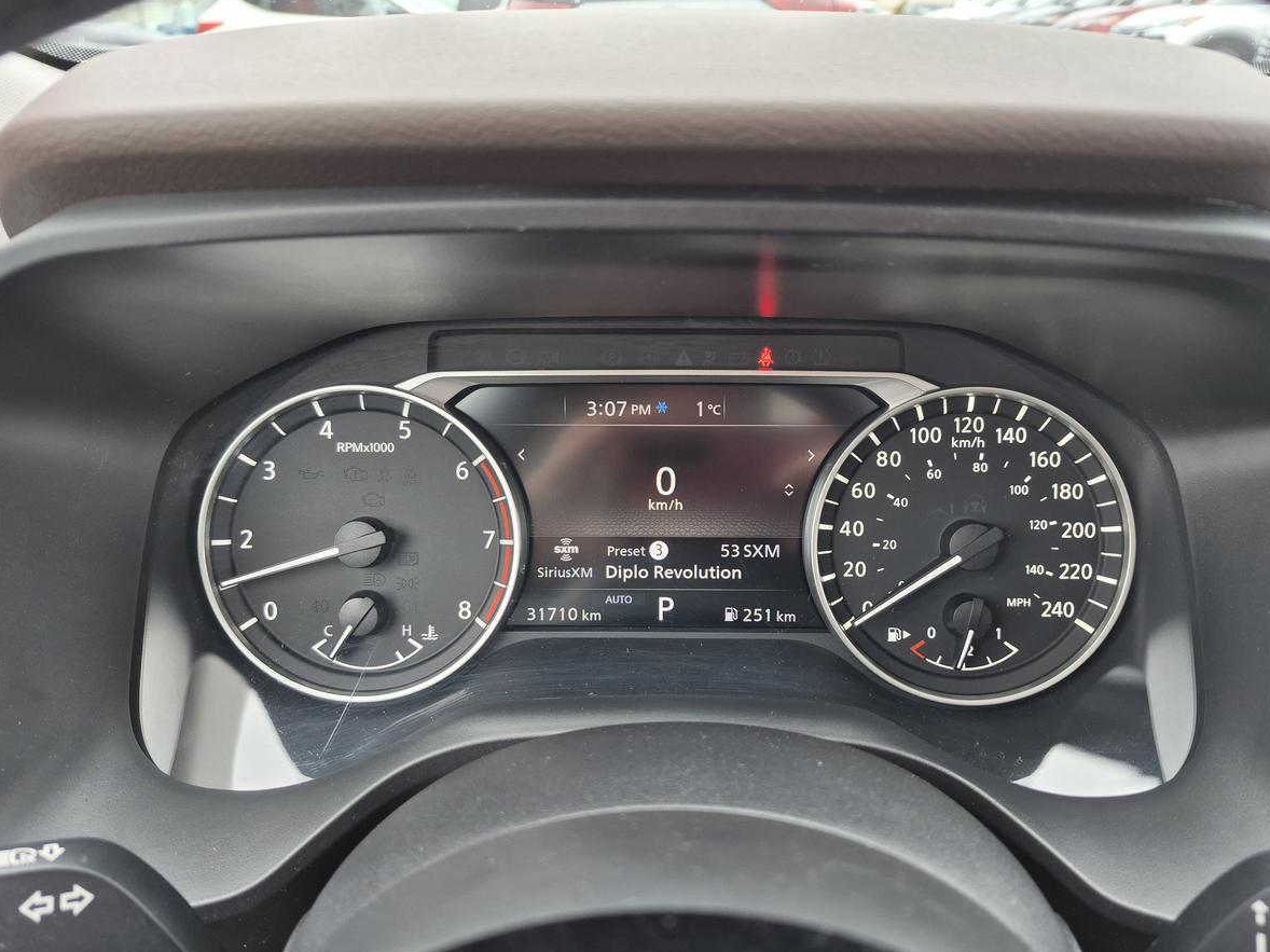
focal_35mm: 25
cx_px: 652
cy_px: 484
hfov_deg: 69.4
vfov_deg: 54.9
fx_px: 917
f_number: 1.8
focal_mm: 5.4
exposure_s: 1/120
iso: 200
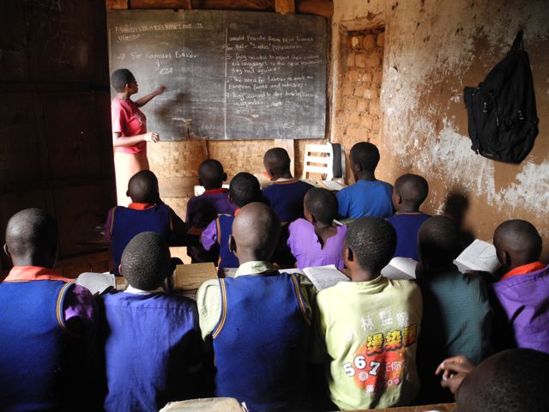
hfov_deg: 63.4
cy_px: 206
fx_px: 444
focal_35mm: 28
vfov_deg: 49.7
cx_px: 274
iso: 400
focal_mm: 6
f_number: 2.8
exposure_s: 1/14.1
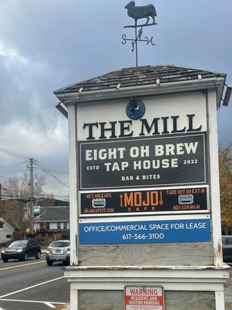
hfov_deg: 35.9
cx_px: 117
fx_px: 358
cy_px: 210
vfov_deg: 46.0
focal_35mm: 40
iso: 50
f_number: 1.5
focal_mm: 5.7
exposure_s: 1/1431
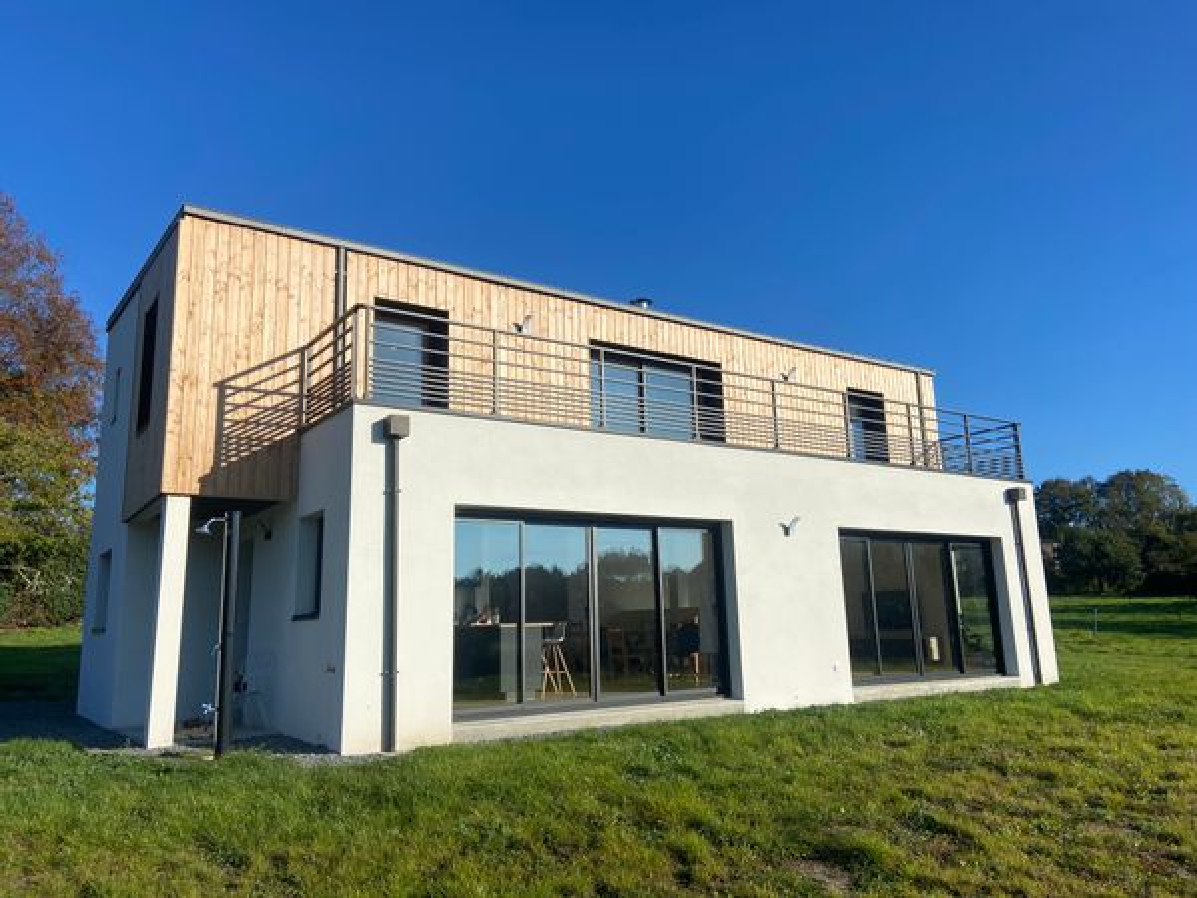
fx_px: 899
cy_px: 449
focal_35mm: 26
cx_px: 598
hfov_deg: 67.3
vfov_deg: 53.1
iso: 32
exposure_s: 1/4274
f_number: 1.8
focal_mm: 4.25
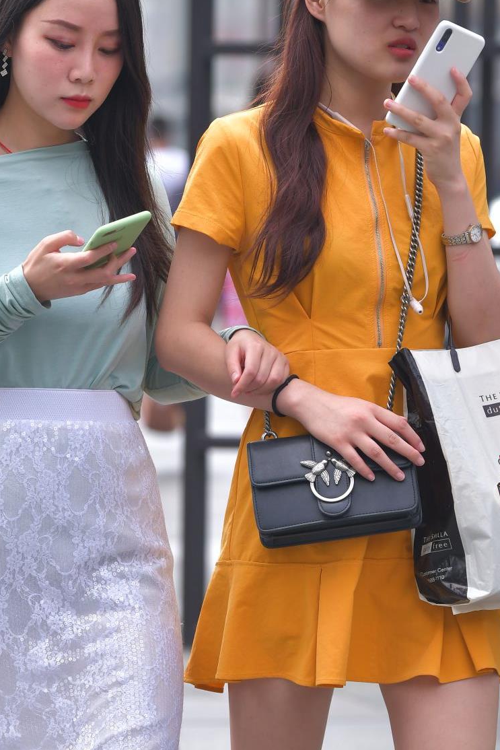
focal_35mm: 330
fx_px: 6872
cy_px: 386
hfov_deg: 4.2
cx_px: 82
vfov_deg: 6.2
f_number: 4
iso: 320
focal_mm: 135
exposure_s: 1/800
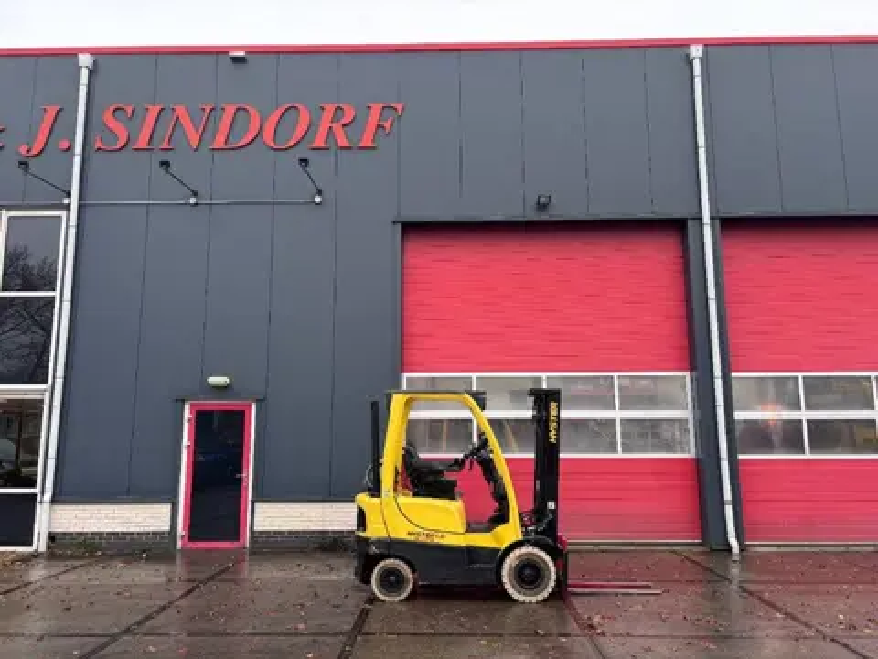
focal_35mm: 26
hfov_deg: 67.3
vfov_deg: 53.1
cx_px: 439
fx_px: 659
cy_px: 330
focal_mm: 5.96
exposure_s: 1/121
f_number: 1.6
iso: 100
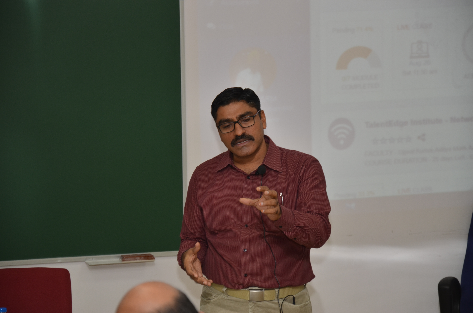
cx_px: 236
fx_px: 2065
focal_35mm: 158
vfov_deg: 8.7
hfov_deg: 13.1
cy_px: 156
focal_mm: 105
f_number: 5.6
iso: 250
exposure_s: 1/60
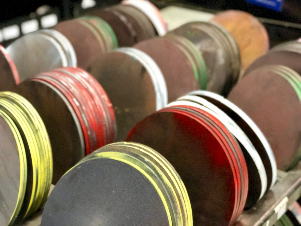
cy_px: 113
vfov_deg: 25.7
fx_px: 496
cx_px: 150
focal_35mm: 57
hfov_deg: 33.8
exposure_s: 1/30
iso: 800
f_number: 2.8
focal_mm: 6.6
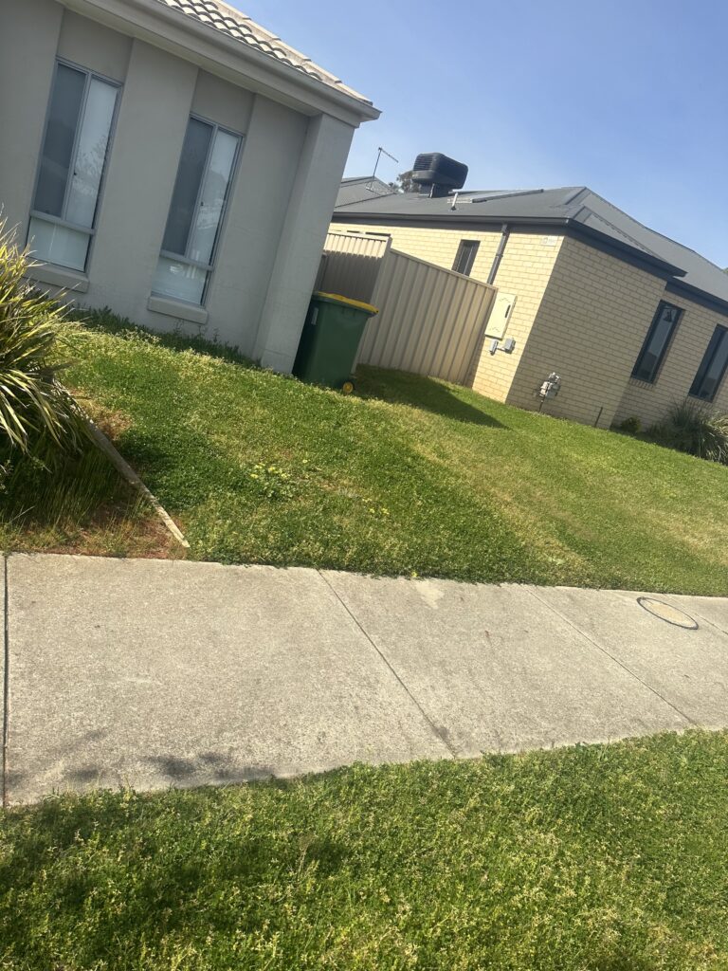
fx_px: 673
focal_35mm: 24
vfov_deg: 71.6
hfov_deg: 56.8
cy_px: 486
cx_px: 364
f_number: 1.78
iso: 80
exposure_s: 1/4184
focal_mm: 6.86
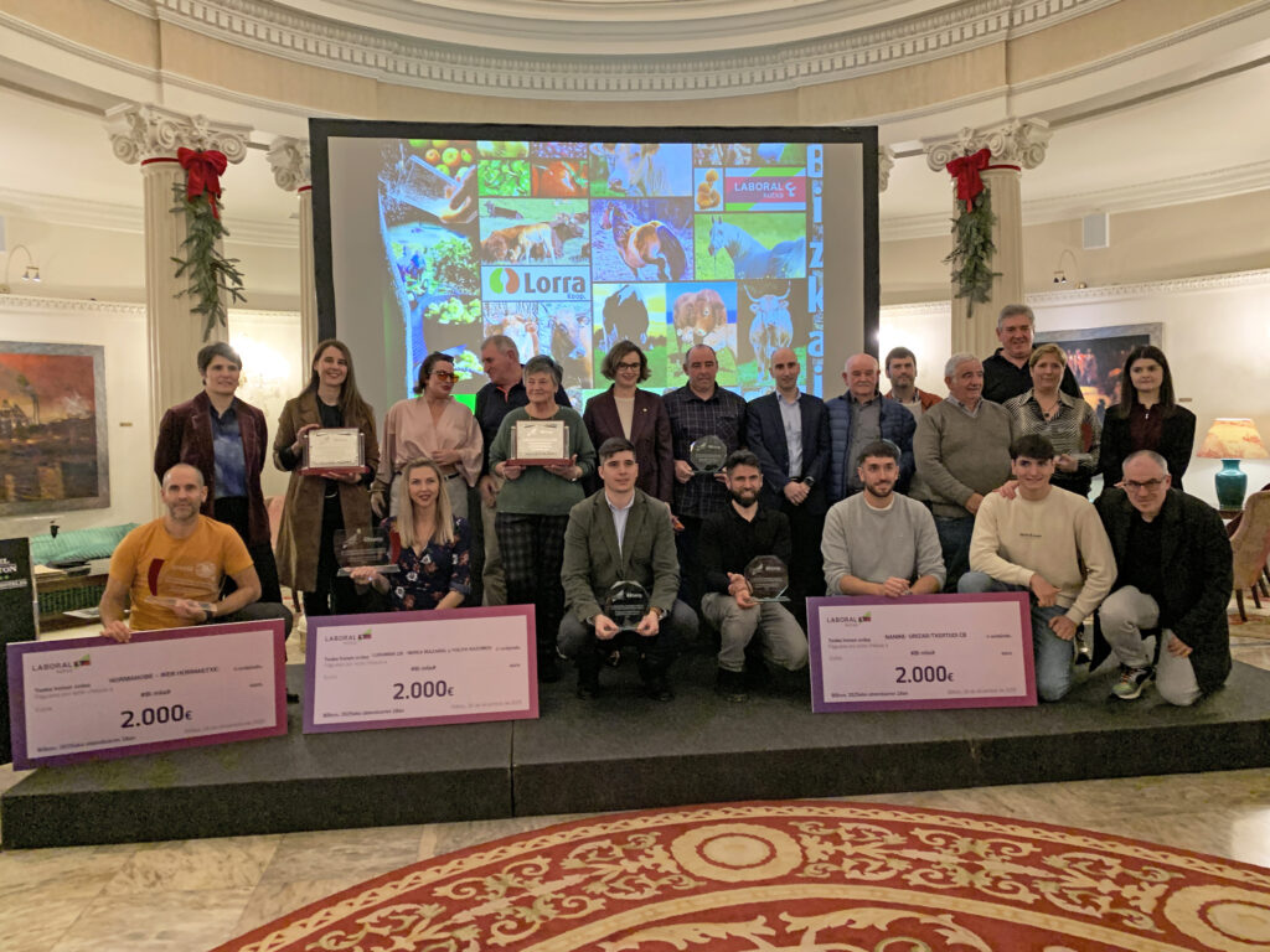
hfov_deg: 67.3
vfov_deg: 53.1
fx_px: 954
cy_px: 476
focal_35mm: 26
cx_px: 635
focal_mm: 4.25
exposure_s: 1/50
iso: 320
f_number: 1.8
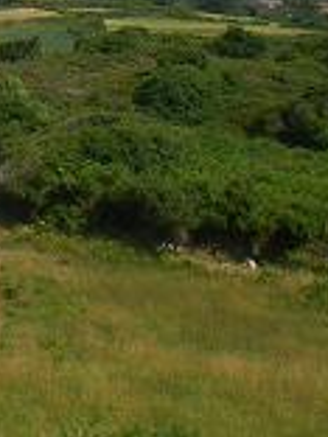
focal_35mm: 156
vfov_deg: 12.5
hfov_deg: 8.9
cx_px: -336
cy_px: -8
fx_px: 1971
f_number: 4.6
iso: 64
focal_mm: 6.3
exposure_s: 1/400
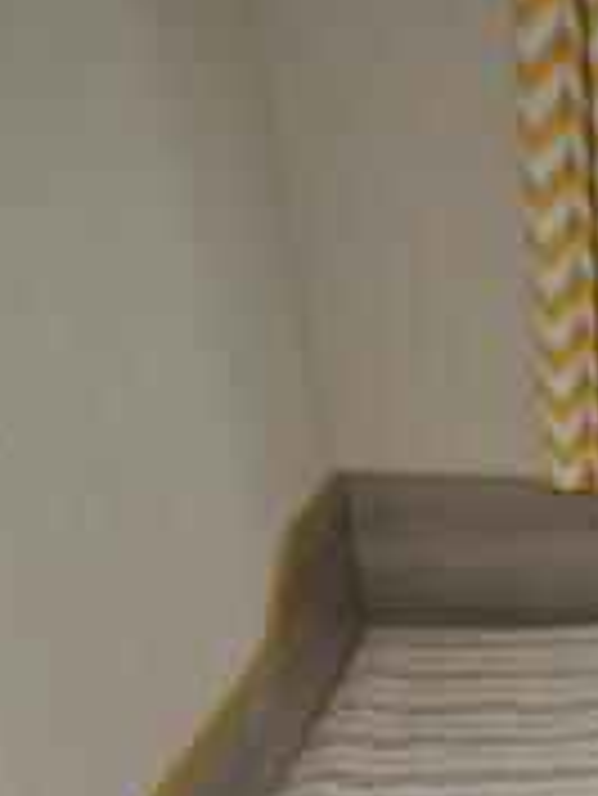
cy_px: 729
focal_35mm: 44
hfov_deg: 25.0
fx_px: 1012
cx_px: 904
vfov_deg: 39.5
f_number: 4
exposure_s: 1/60
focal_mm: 10
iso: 1250
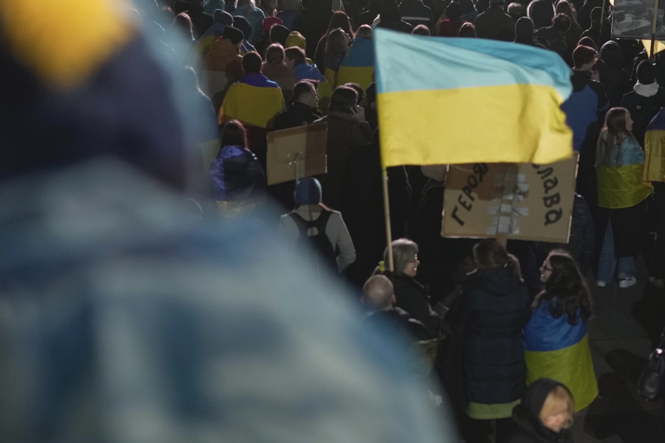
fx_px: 1515
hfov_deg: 24.6
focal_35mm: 82
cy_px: 243
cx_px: 455
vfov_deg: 16.7
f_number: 1.4
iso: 800
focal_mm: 35
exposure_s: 1/80
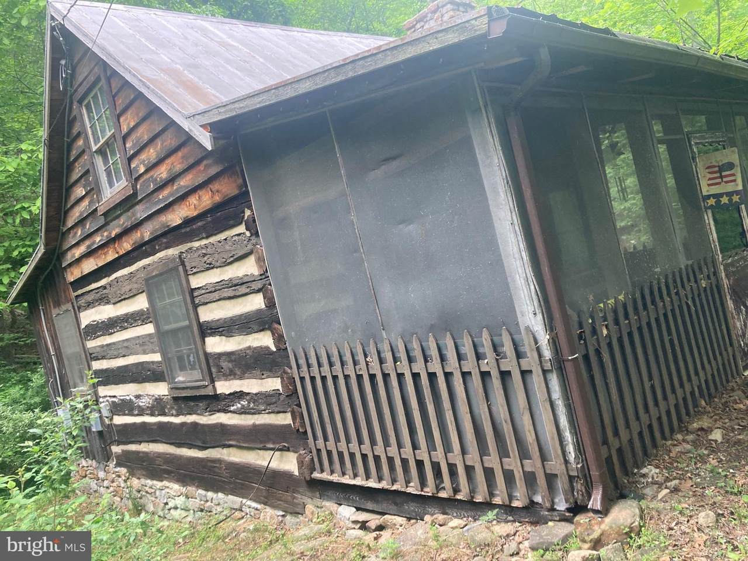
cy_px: 280
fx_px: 605
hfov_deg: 63.4
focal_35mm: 28
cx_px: 374
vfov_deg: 49.7
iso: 80
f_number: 1.8
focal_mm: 3.99
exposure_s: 1/116
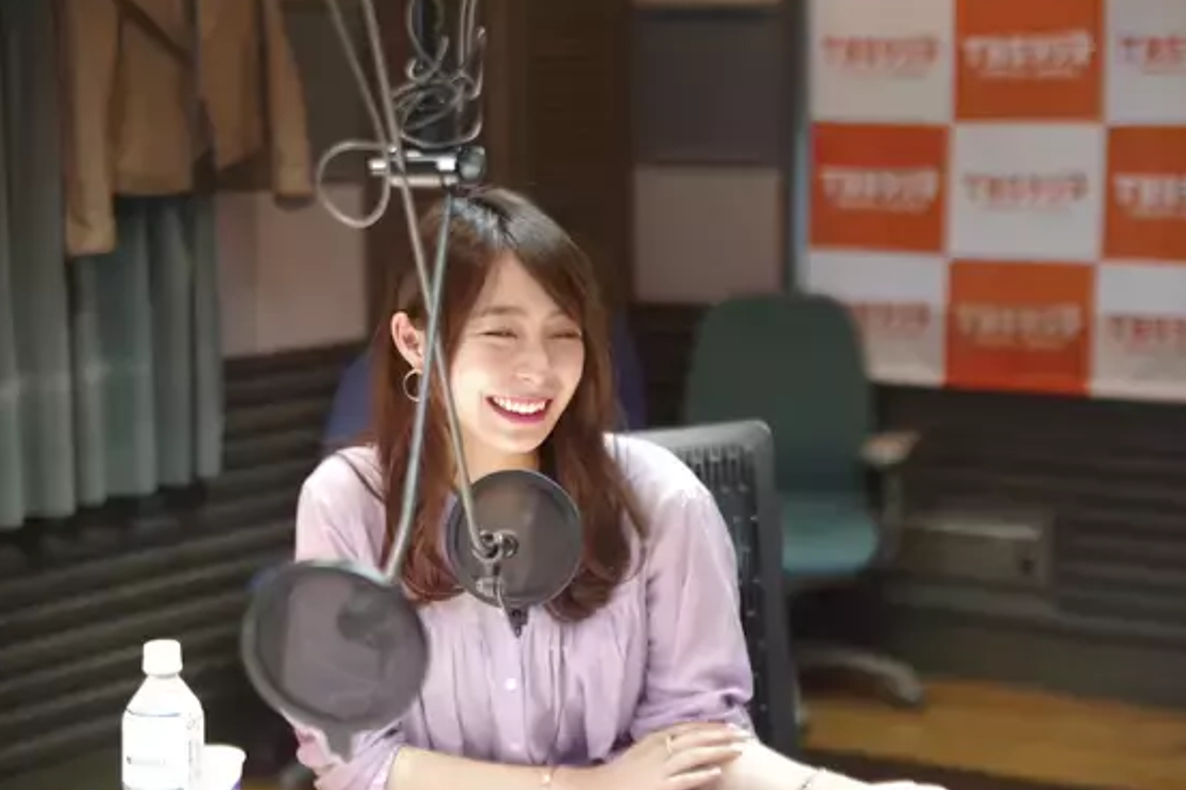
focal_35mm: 76
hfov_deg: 26.7
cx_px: 631
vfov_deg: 17.9
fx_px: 2502
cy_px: 412
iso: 3200
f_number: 3.2
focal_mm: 70
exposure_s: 1/125
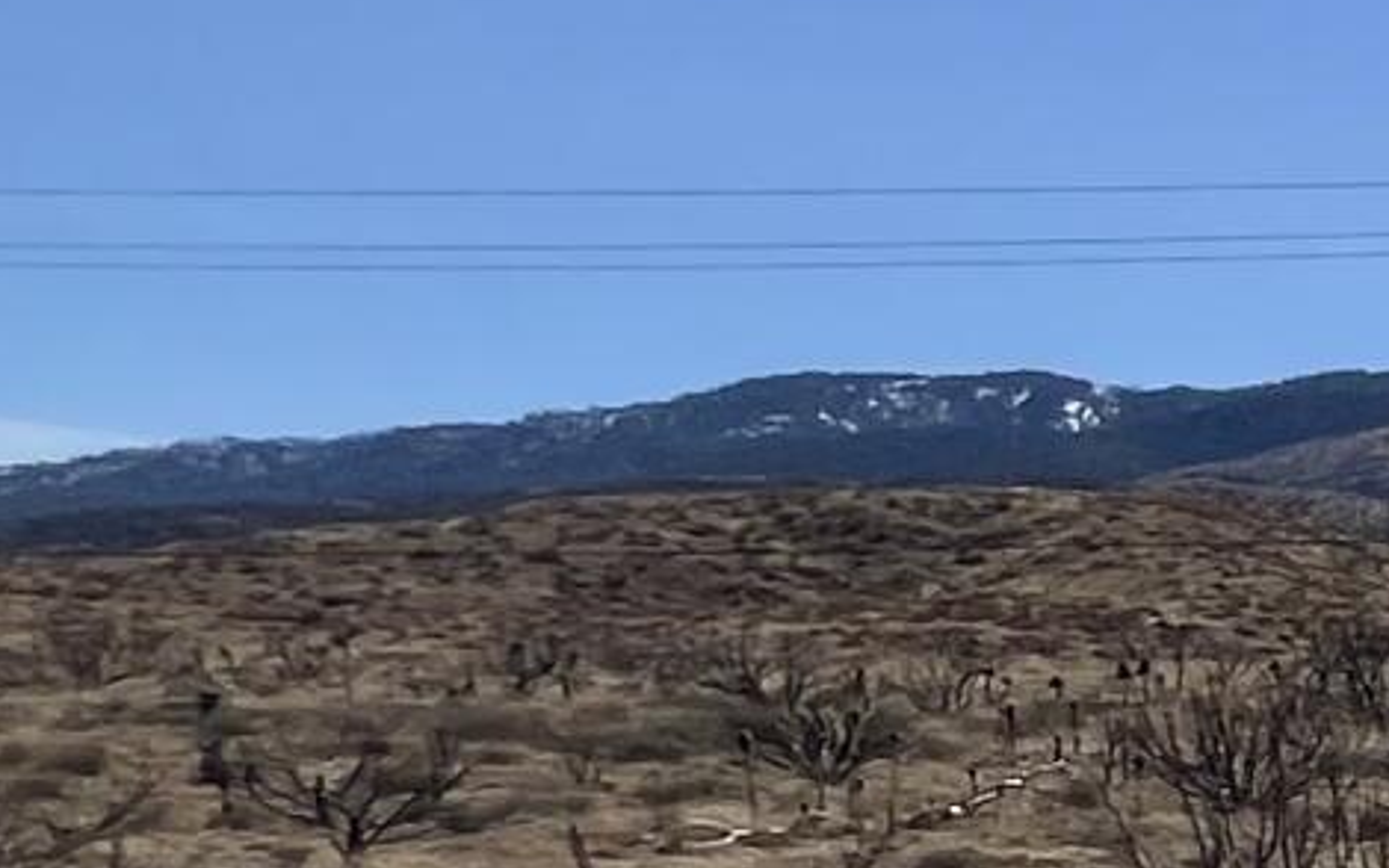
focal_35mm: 88
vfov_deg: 14.0
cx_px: 4276
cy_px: 1243
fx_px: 3332
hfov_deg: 11.2
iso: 32
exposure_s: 1/2874
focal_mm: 1.57
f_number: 1.8
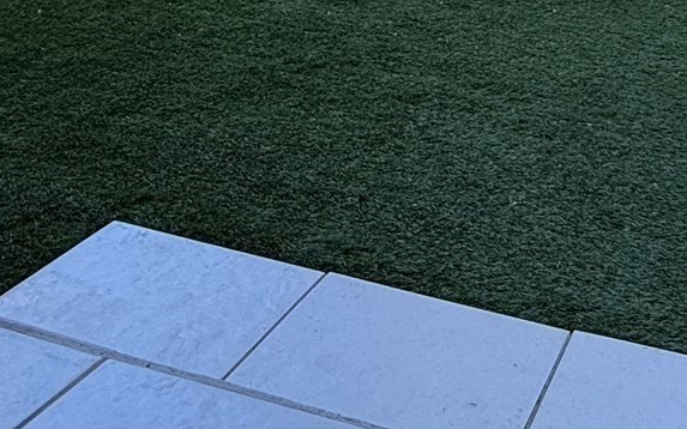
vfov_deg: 20.0
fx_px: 992
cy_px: -270
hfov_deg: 36.1
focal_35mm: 53
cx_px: 603
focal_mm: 2.22
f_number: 2.2
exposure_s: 1/590
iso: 64
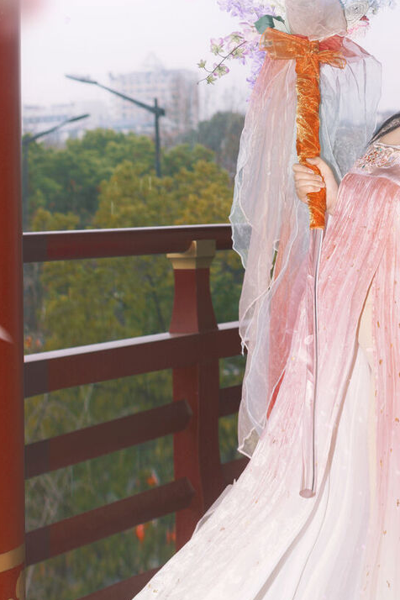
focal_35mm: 108
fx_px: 1800
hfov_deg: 12.6
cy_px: 68
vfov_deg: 18.6
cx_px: 371
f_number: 4.5
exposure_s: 1/125
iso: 100
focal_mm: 50
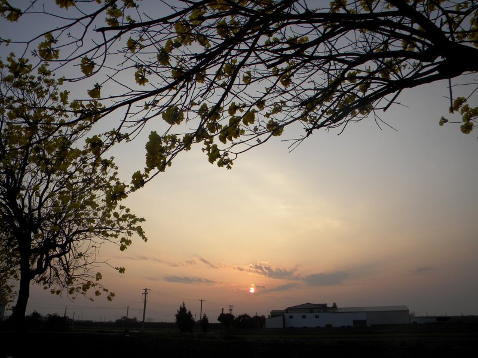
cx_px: 239
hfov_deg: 63.4
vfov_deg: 49.7
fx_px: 387
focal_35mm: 28
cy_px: 179
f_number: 3.5
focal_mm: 5
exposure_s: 1/667
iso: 80
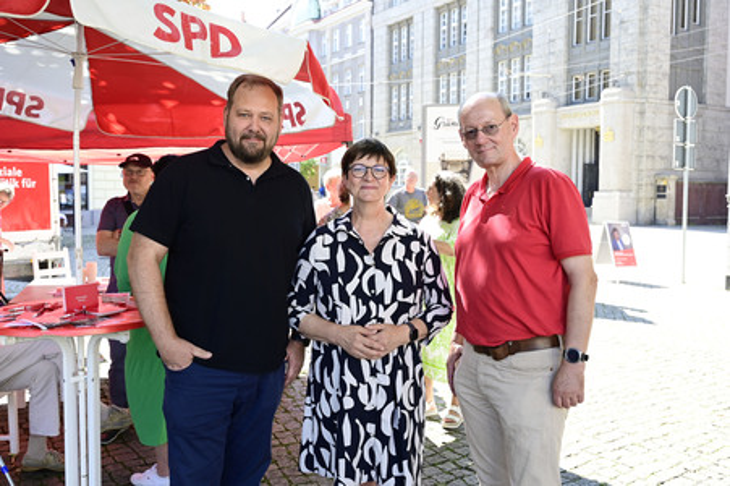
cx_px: 365
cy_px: 243
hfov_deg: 57.3
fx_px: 669
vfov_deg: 39.9
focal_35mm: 33
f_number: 5.6
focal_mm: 33
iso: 320
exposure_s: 1/160
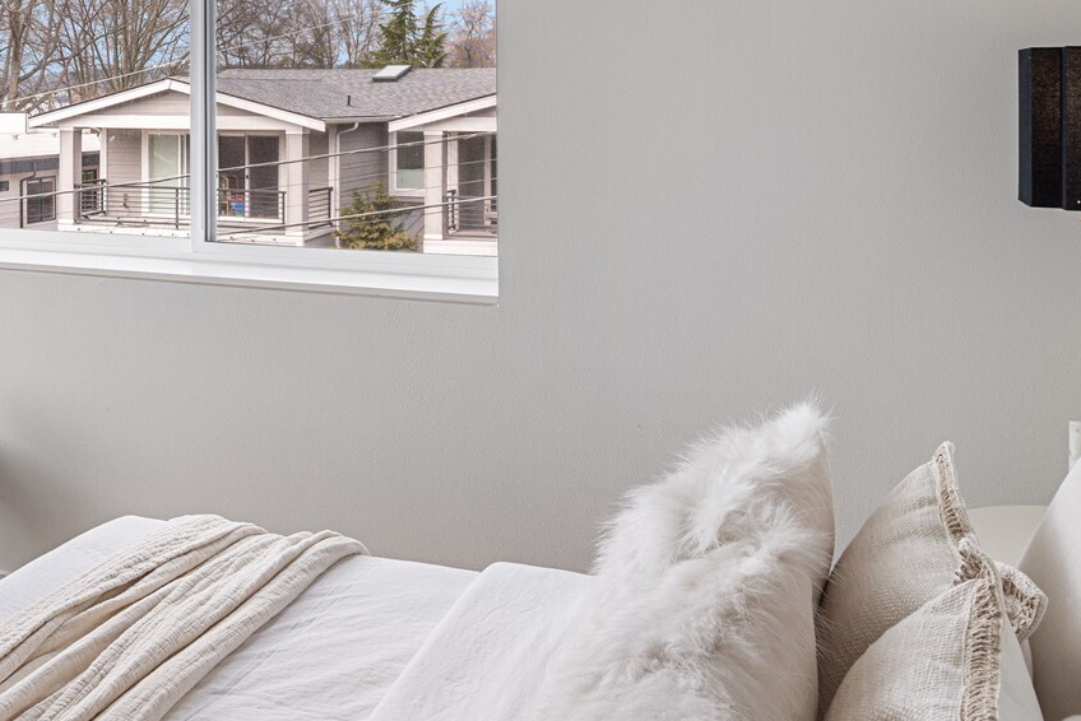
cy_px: 76
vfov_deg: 30.5
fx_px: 1262
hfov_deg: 44.9
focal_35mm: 42
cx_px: 277
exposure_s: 1/10
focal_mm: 21
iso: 100
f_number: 11
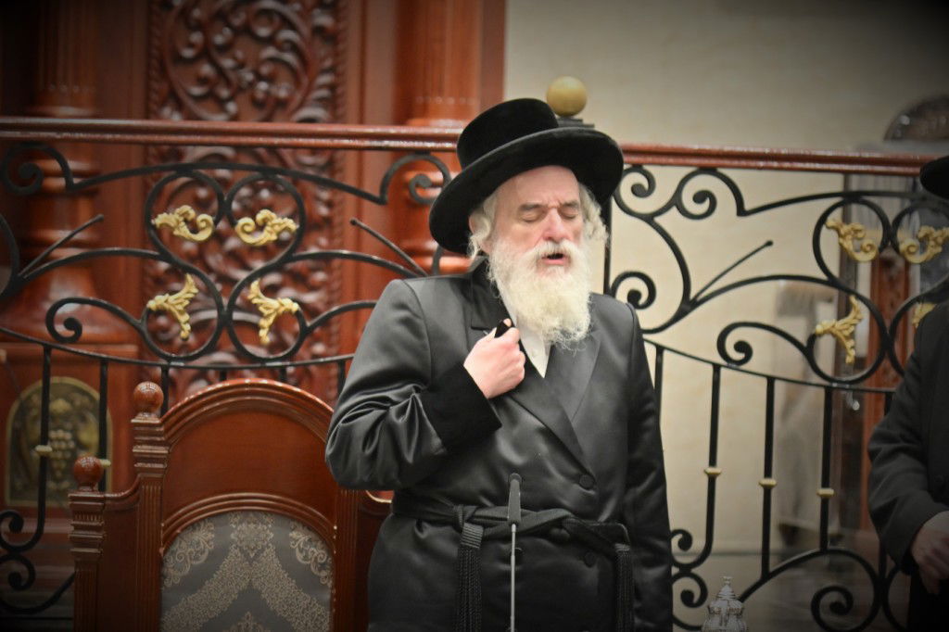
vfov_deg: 7.6
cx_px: 474
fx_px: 4743
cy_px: 316
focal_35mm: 180
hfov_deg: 11.4
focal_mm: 120
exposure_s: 1/320
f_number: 4
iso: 1000
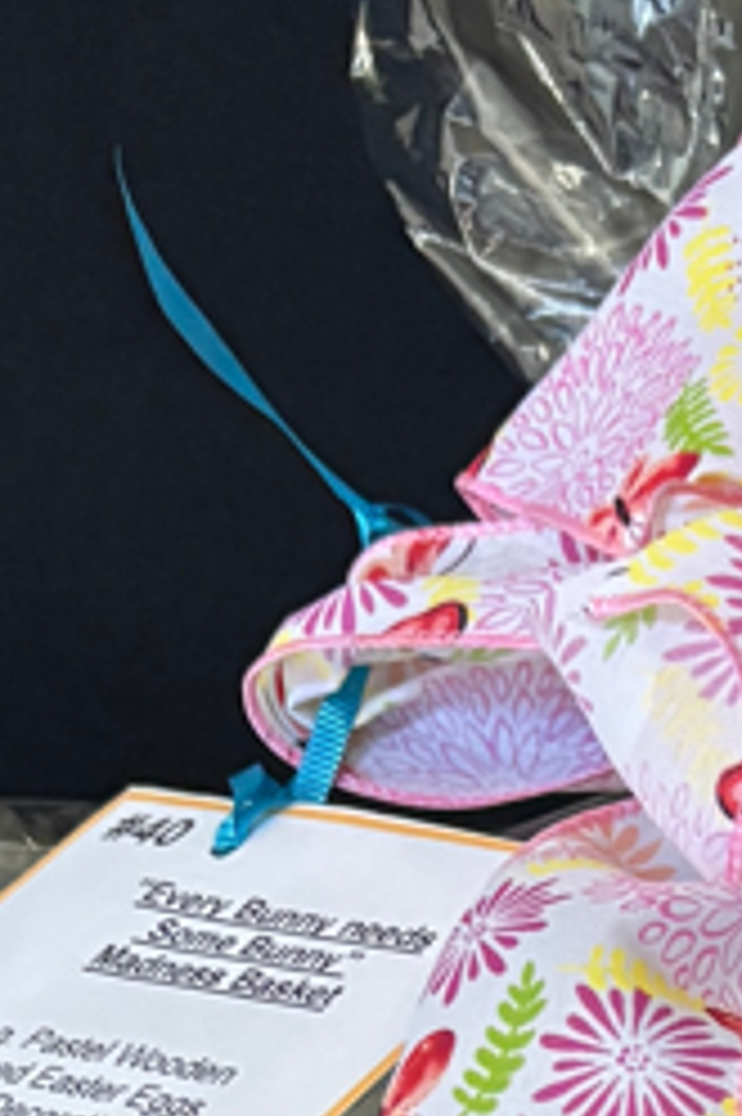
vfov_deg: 14.0
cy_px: 1994
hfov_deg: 10.2
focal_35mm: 131
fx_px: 4055
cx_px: 1003
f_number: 1.6
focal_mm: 5.96
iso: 400
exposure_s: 1/40
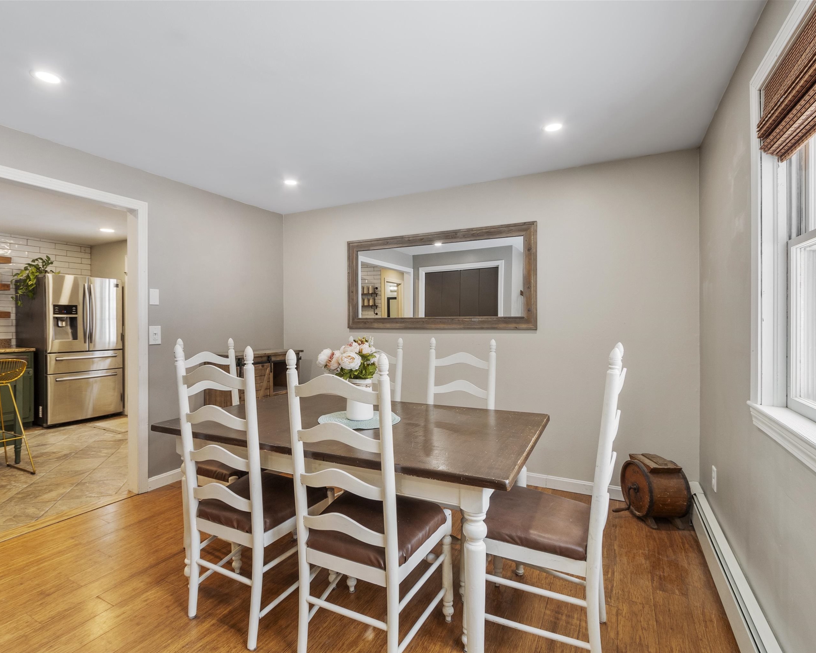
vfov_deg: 77.0
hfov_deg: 89.5
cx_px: 383
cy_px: 328
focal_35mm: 17
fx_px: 411
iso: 320
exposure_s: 1/1.67
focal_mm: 10
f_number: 8
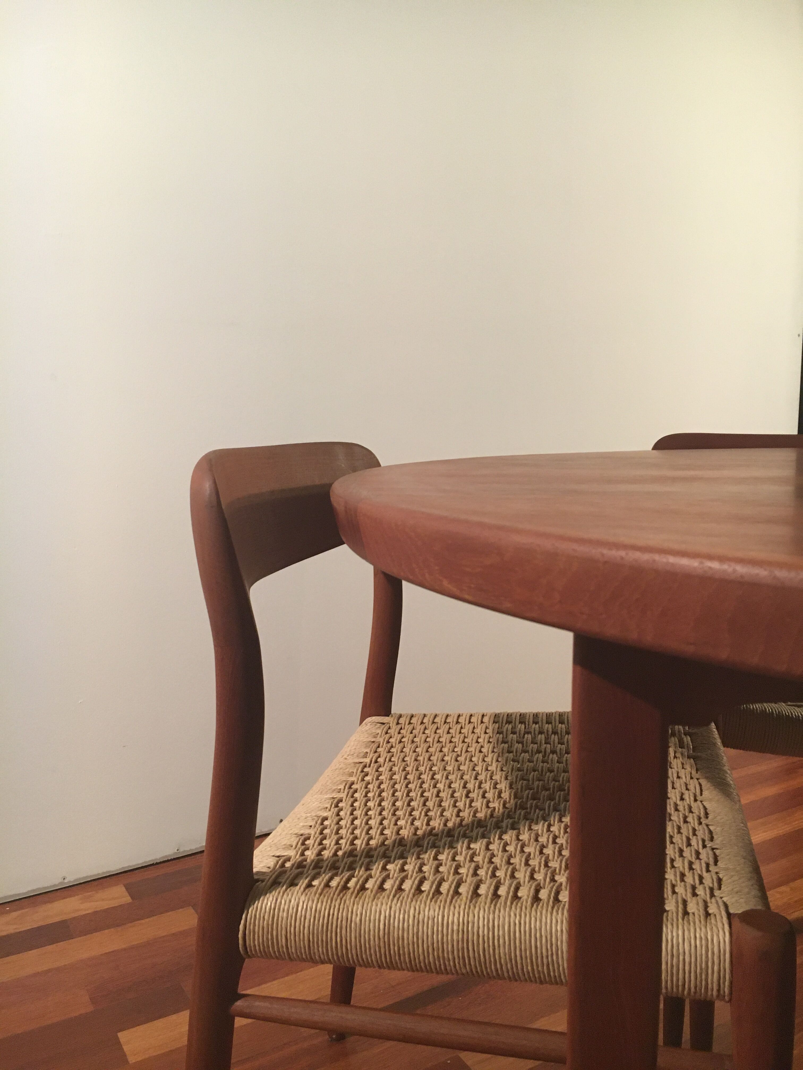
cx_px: 402
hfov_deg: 48.2
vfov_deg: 61.7
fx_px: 897
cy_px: 535
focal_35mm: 29
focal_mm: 4.15
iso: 200
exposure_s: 1/33
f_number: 2.2
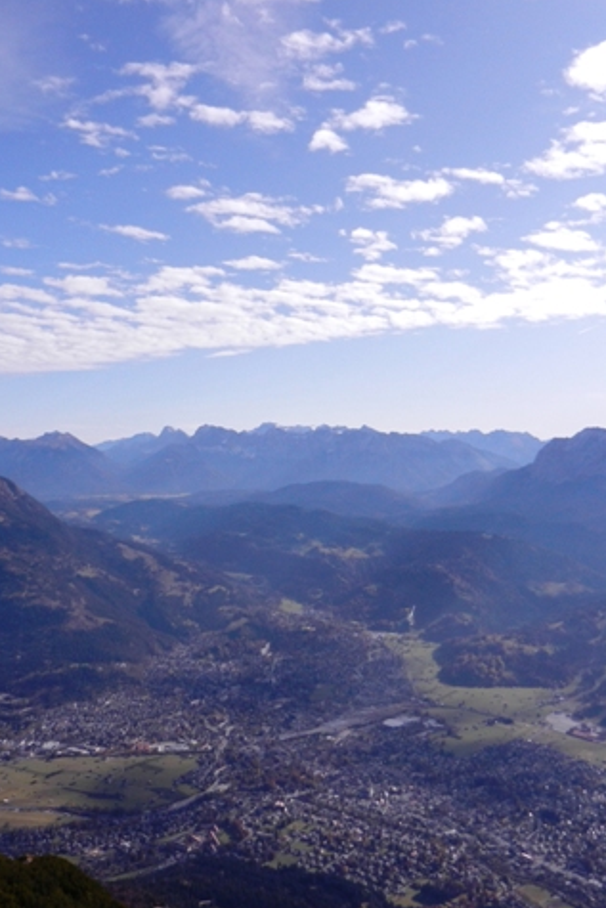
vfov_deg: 54.4
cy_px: 455
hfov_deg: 37.8
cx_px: 252
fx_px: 883
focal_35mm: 35
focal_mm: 4.5
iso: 160
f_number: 7
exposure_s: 1/640
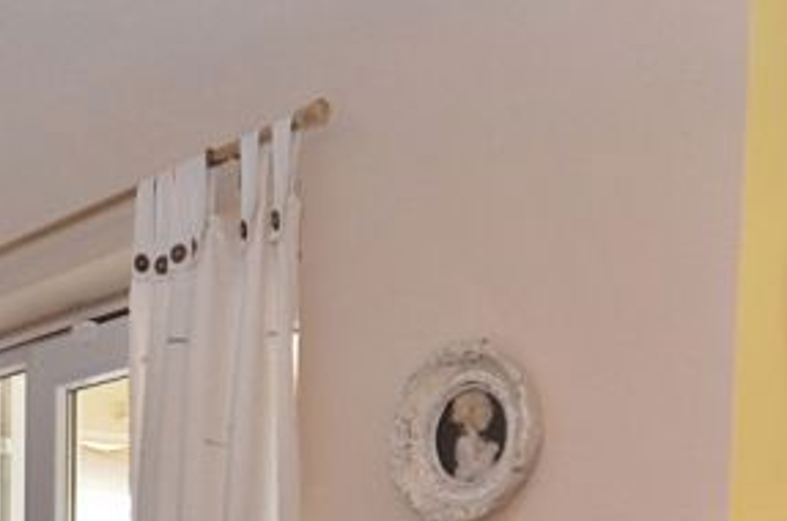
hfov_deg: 27.7
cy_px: 827
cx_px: 22
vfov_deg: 17.3
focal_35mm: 69
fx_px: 1507
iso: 2200
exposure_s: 1/60
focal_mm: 11
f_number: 4
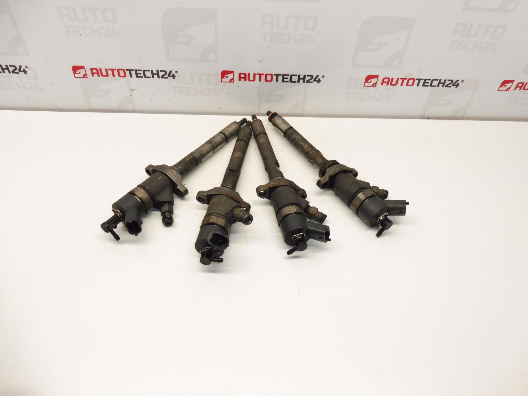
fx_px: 366
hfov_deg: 71.6
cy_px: 198
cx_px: 264
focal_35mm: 24
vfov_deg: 56.8
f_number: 3.5
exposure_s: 1/80
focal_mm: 4.3
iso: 200
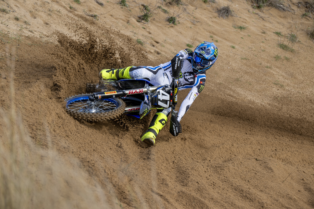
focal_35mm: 140
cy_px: 104
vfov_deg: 9.8
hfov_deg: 14.7
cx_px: 157
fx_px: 1221
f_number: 5
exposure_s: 1/1250
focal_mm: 140
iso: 200
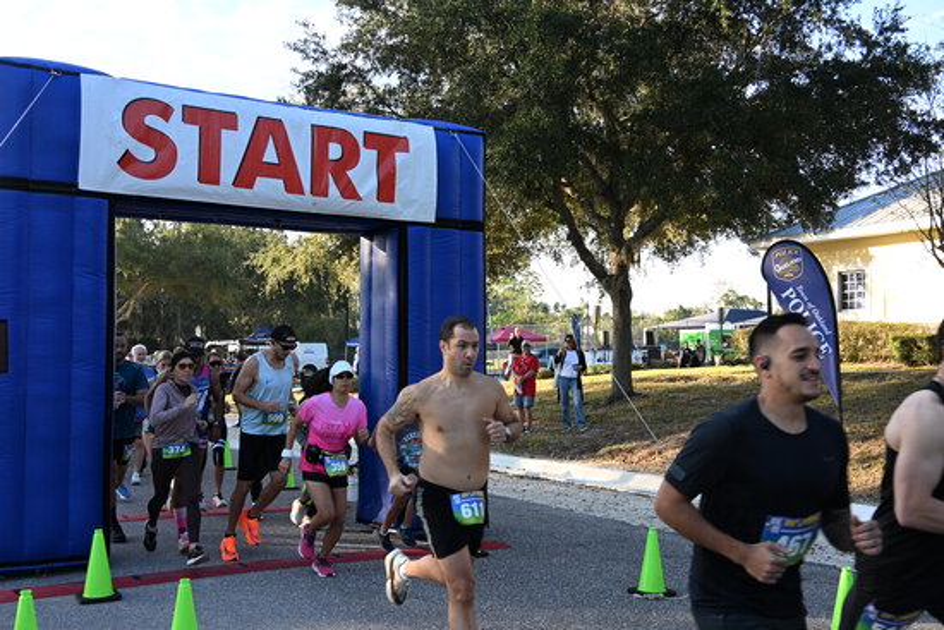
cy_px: 315
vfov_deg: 37.9
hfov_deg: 54.4
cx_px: 472
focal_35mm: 35
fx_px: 918
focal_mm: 35
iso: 1600
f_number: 10
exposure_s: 1/320
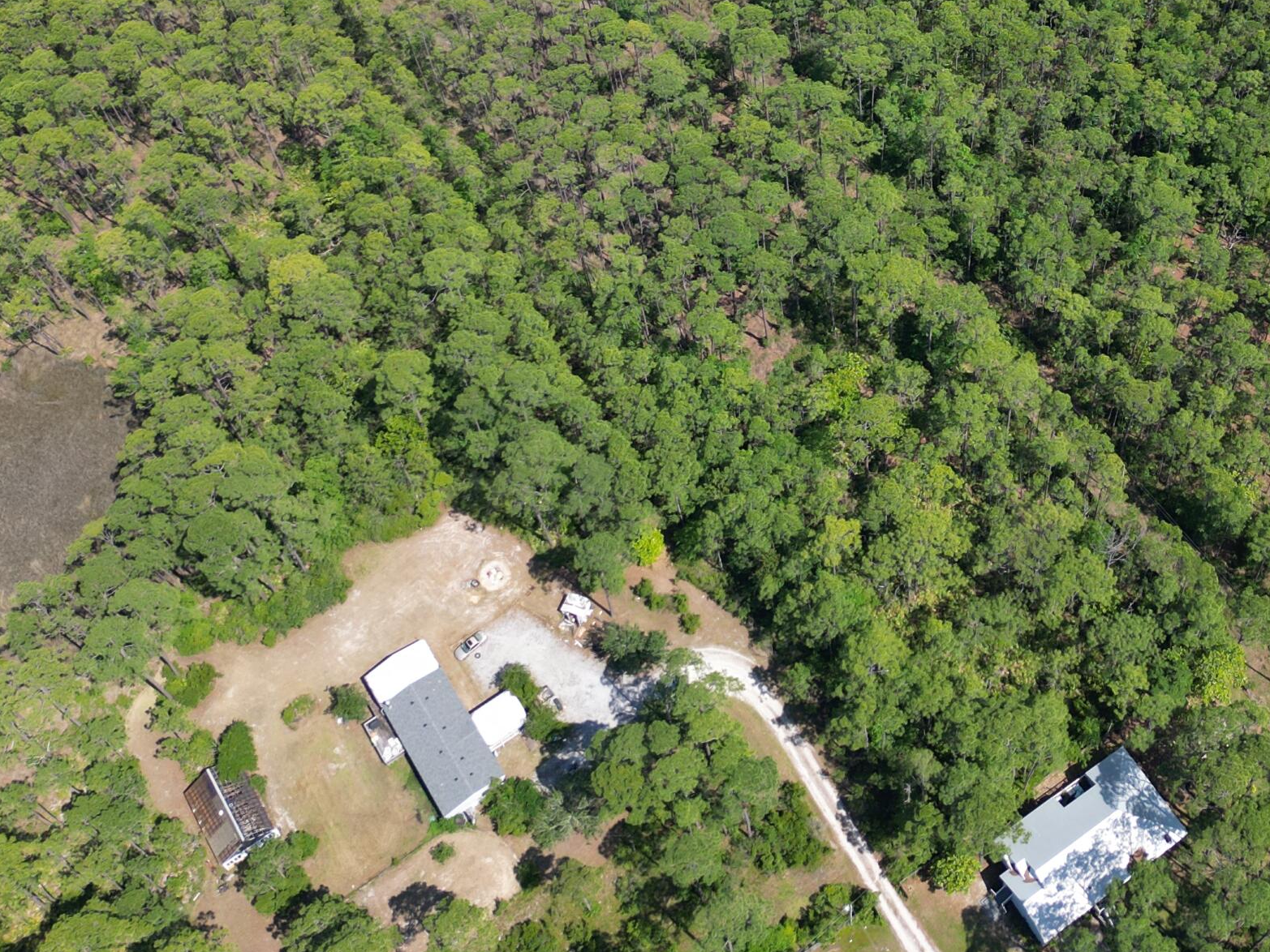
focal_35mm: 46
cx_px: 904
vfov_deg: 30.5
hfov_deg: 40.4
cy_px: 142
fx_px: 1688
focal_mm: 6.72
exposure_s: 1/1600
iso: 110
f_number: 1.7
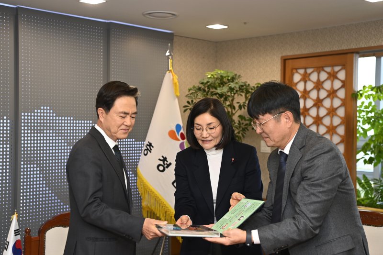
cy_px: 128
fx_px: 553
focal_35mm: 52
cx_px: 192
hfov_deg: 38.2
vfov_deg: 26.0
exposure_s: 1/250
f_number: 4
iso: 1000
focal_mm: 52
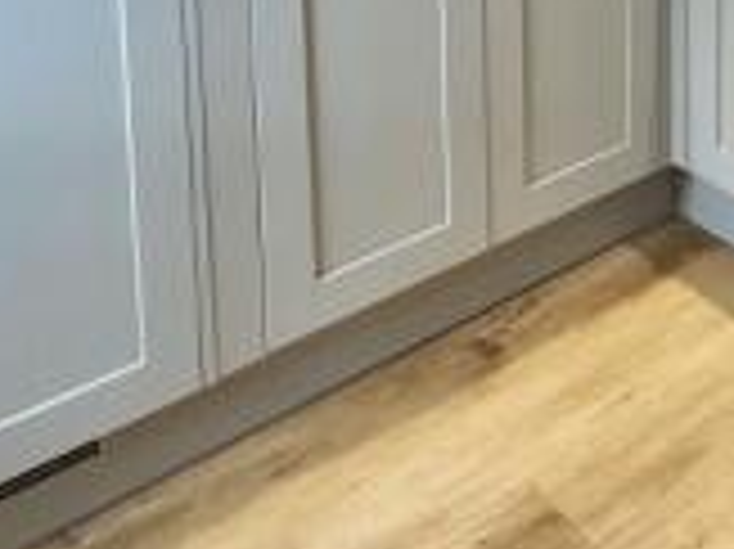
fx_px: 1059
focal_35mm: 50
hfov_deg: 37.4
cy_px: -268
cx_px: 538
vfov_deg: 23.5
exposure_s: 1/100
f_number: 2.2
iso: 160
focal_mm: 2.22
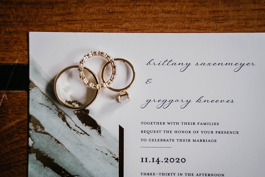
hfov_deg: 24.5
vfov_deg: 16.5
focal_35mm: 83
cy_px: 86
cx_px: 144
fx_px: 611
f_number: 2.8
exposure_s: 1/125
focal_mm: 75
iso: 200
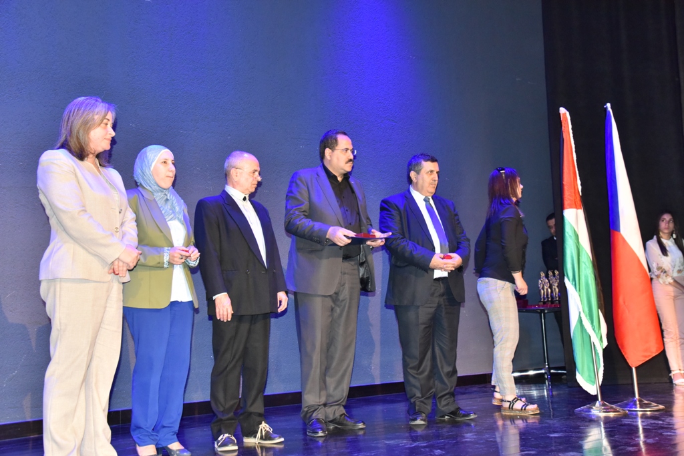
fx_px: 760
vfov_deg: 33.4
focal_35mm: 40
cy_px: 228
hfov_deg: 48.5
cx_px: 342
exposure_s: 1/60
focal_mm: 40
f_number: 7.1
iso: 3200
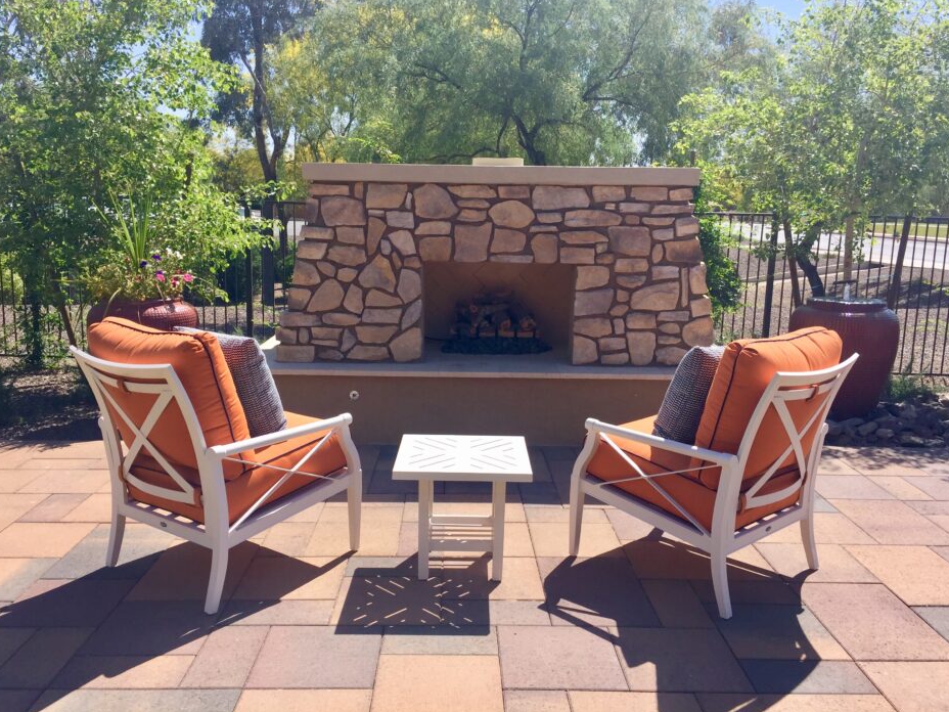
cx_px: 479
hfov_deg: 60.0
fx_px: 822
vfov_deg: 46.8
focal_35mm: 30
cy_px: 348
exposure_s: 1/1412
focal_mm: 4.15
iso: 32
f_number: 2.2
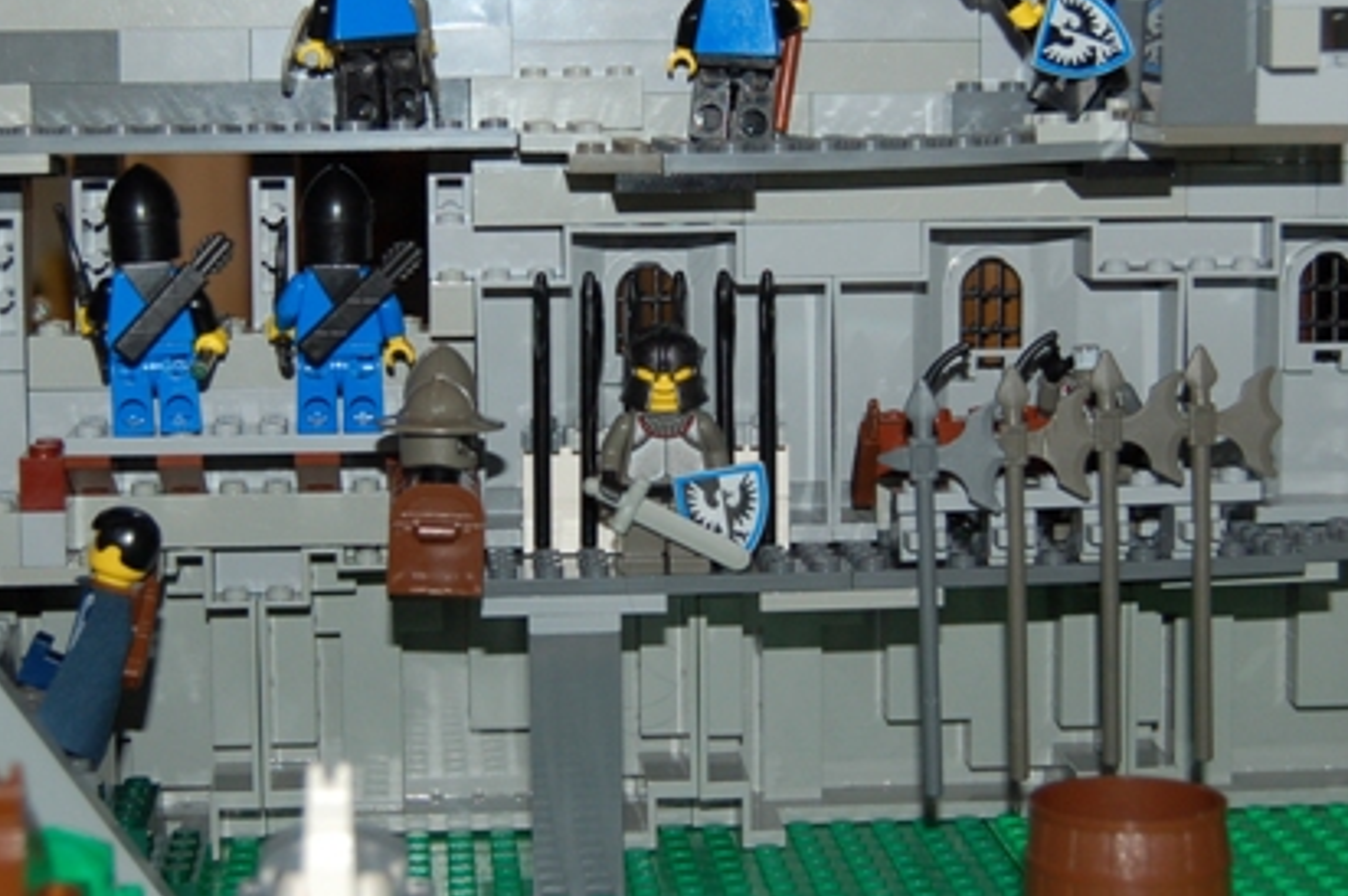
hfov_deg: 24.0
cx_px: 638
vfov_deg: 16.0
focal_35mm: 85
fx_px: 3177
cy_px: 314
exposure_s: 1/60
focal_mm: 31
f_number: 4.5
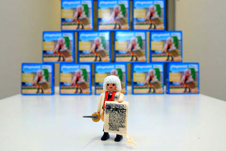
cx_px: 113
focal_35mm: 40
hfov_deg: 48.5
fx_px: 251
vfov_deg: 33.4
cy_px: 76
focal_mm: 40
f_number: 10
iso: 3200
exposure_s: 1/200
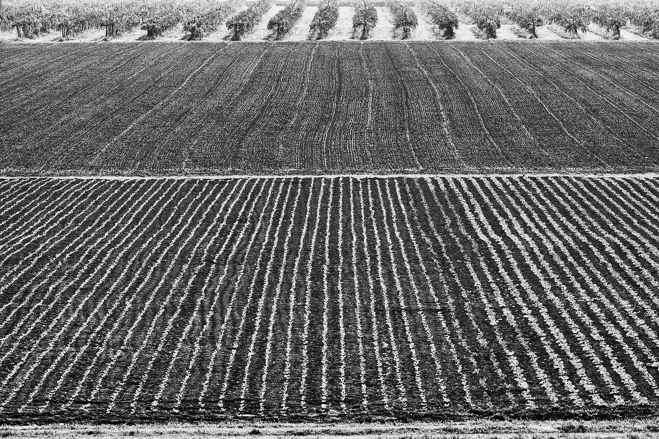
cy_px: 220
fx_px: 4530
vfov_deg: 5.6
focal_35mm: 248
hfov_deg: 8.3
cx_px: 330
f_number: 10
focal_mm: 165
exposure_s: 1/250
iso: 200
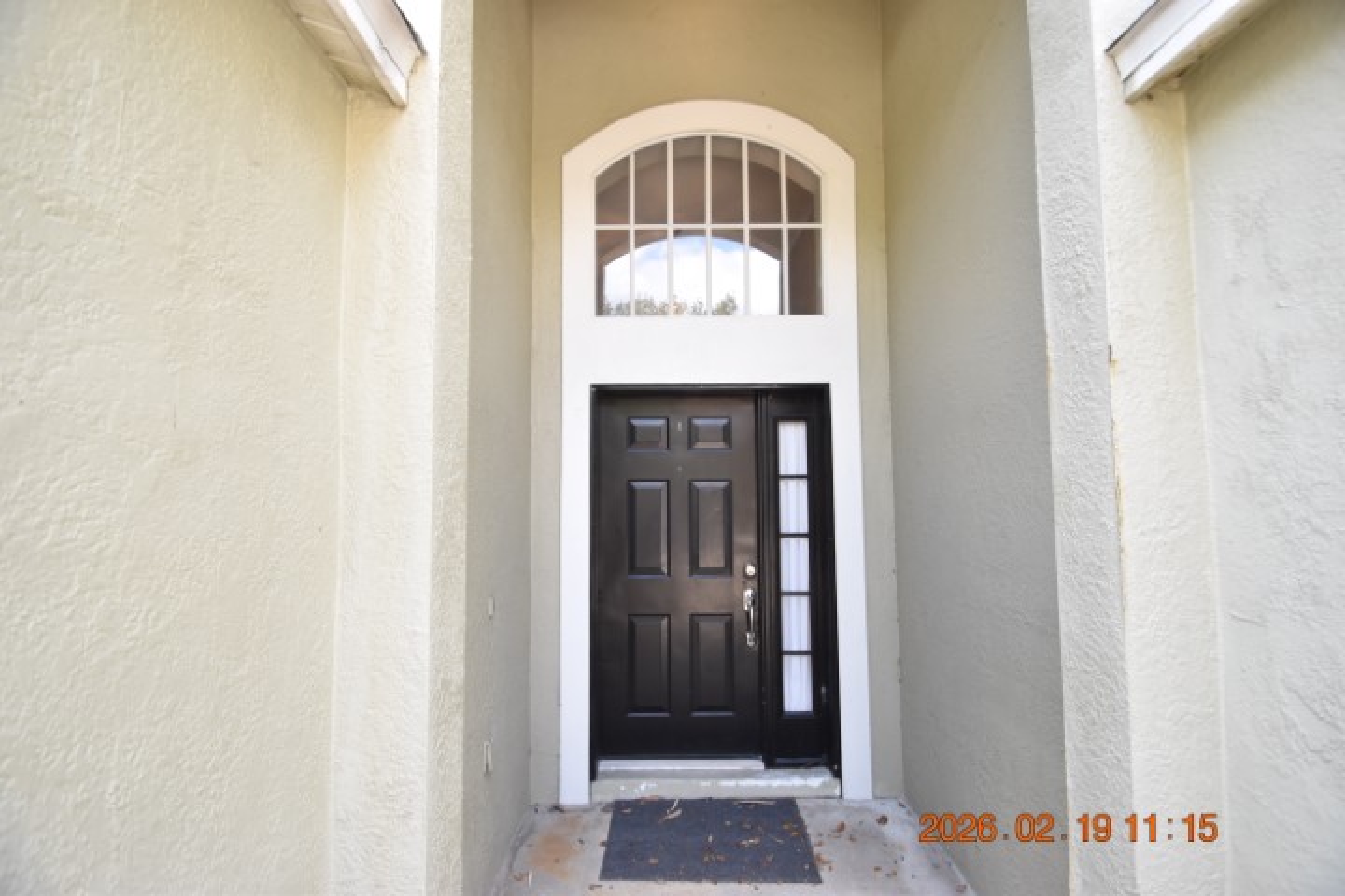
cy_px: 448
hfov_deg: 100.4
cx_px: 672
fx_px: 560
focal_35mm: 15
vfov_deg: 77.3
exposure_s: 1/350
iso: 800
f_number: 3.5
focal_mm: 10
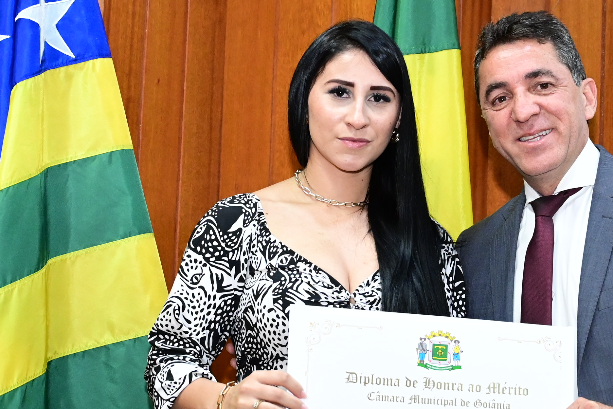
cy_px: 262
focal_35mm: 118
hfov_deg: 17.3
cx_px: 420
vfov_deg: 11.6
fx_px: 2009
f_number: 4
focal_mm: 50
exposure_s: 1/125
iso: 4000
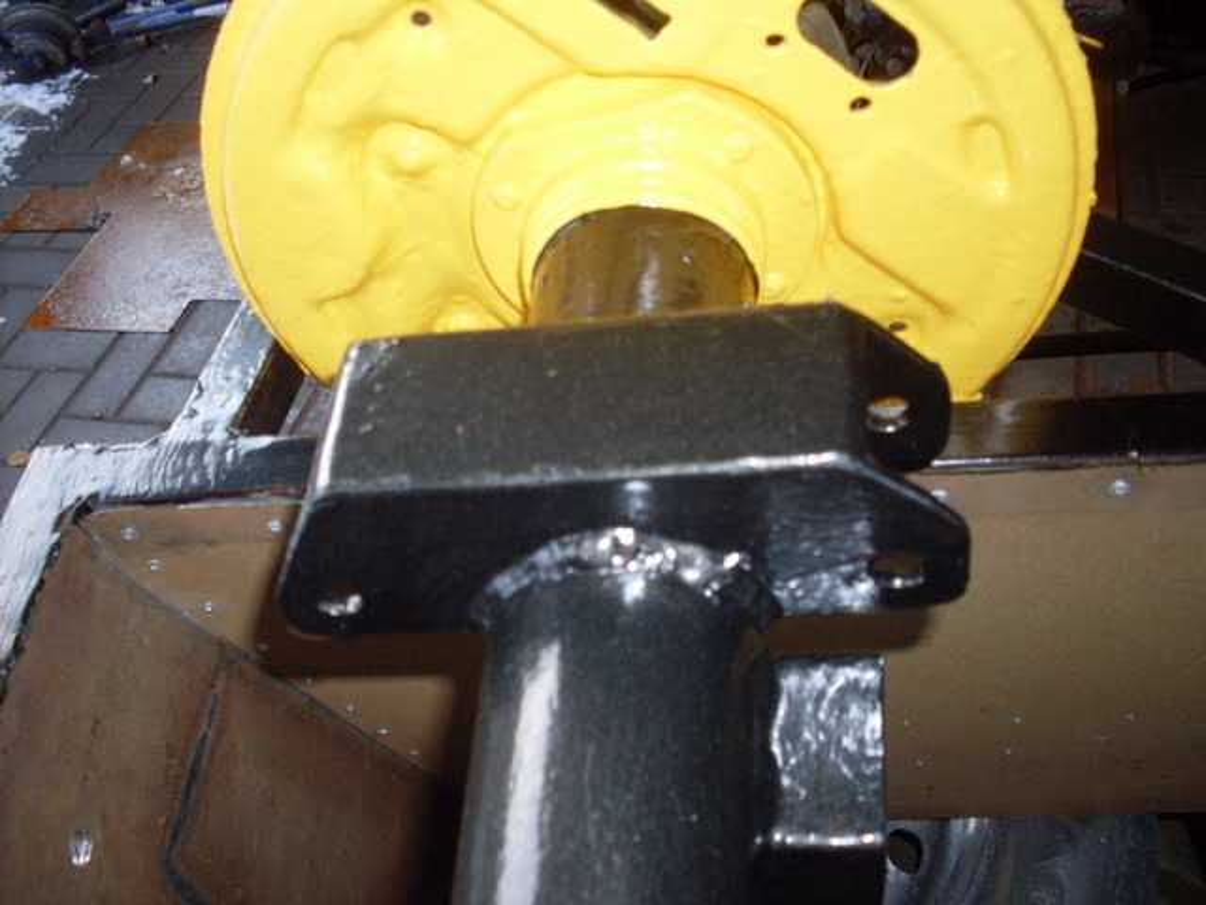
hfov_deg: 49.0
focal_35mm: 38
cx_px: 603
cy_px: 452
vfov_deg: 37.7
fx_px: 1324
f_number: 2.8
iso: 100
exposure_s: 1/45
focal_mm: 6.3
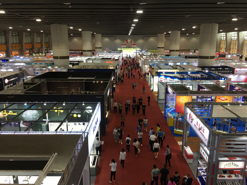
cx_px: 124
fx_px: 207
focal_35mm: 29
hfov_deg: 61.7
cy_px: 92
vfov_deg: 48.2
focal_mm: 4.15
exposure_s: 1/33
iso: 25
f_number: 2.2
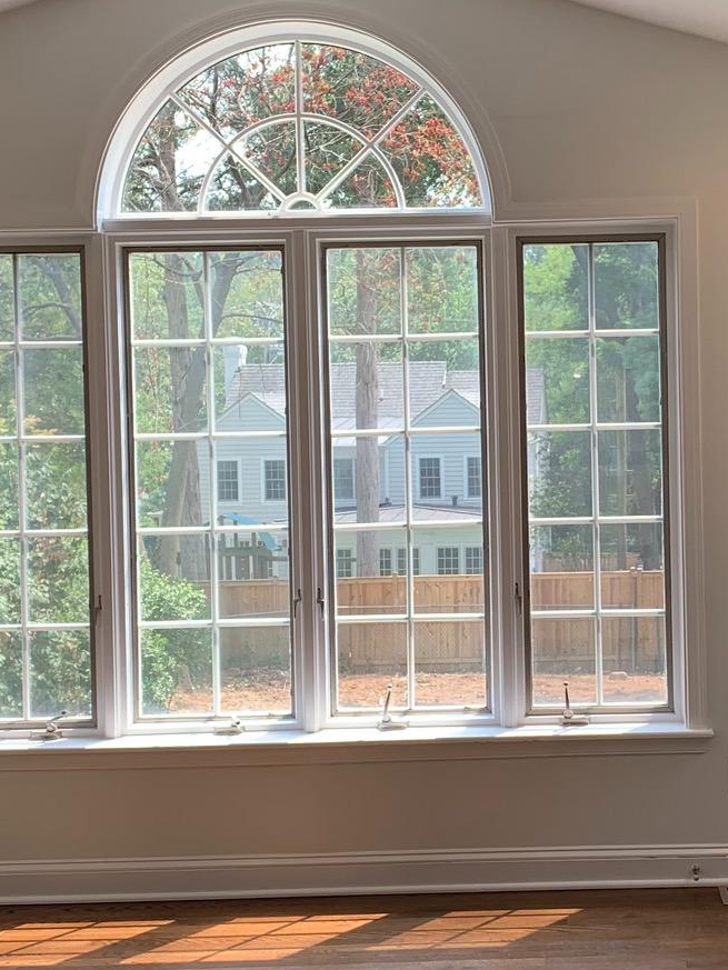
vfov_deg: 31.7
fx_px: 1710
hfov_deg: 23.7
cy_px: 470
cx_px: 570
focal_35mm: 61
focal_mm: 4.25
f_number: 1.8
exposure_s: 1/155
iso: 25
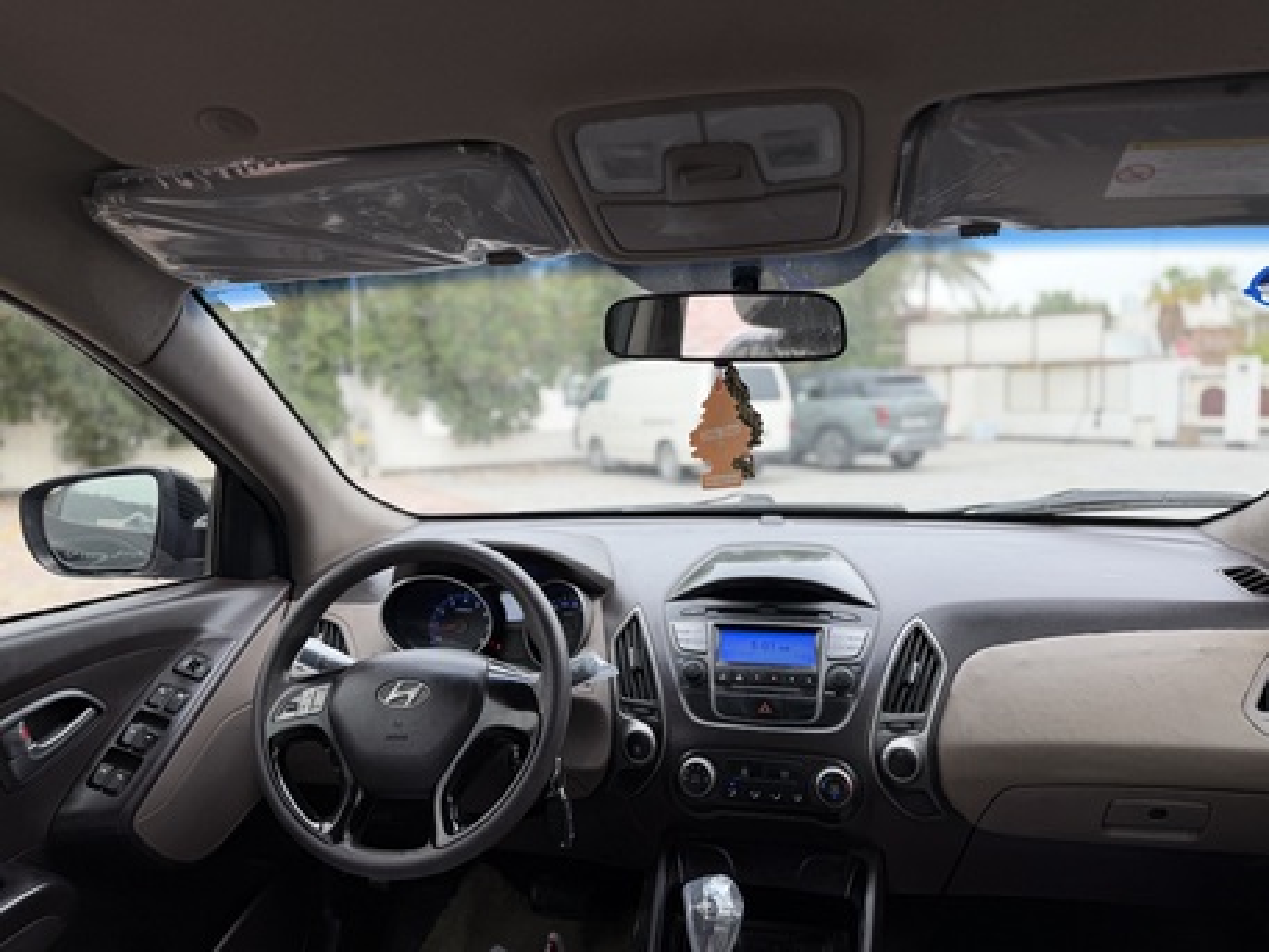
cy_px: 476
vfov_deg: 56.8
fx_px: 880
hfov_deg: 71.6
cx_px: 634
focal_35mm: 24
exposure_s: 1/203
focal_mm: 6.76
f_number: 1.78
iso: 64
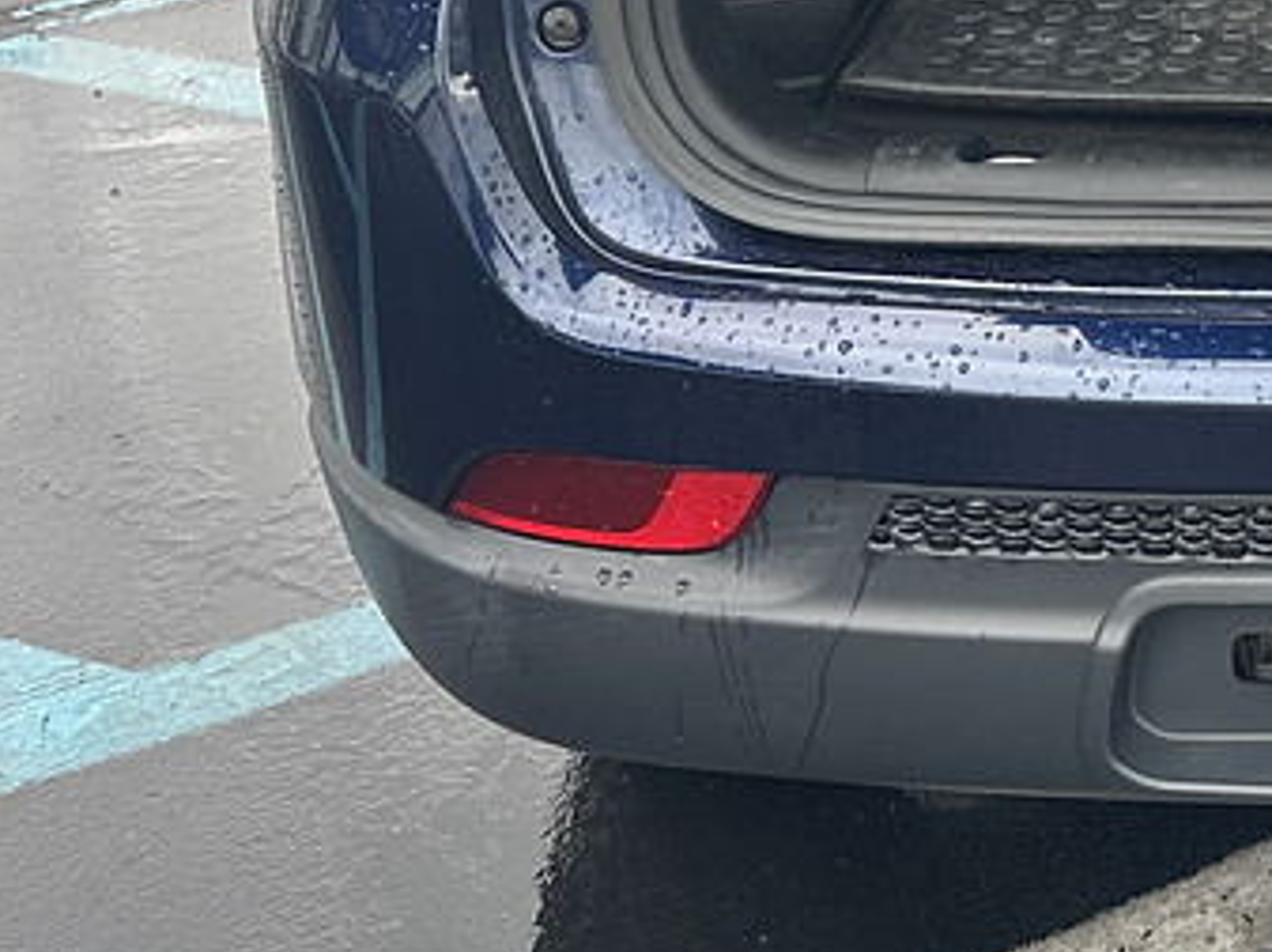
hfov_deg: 23.6
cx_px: 1649
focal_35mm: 73
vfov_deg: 18.6
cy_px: -321
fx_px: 2680
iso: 64
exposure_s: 1/200
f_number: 1.78
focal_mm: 6.86
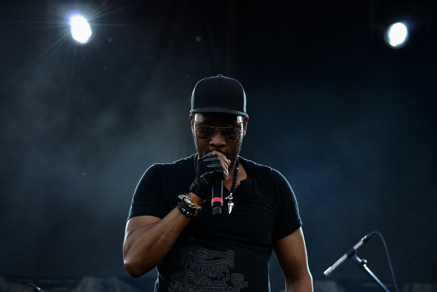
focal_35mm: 153
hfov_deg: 13.4
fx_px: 1857
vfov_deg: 9.0
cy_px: 146
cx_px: 218
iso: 400
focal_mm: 102
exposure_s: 1/200
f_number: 5
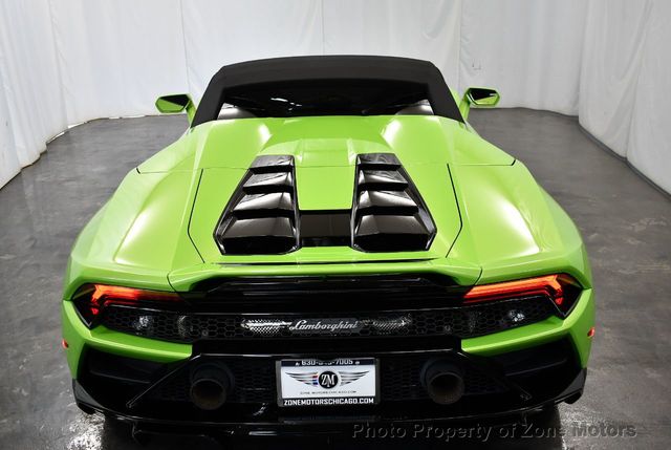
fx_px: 672
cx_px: 336
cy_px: 225
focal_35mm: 36
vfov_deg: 37.0
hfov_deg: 53.1
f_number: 3.5
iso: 800
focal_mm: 18
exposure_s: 1/250
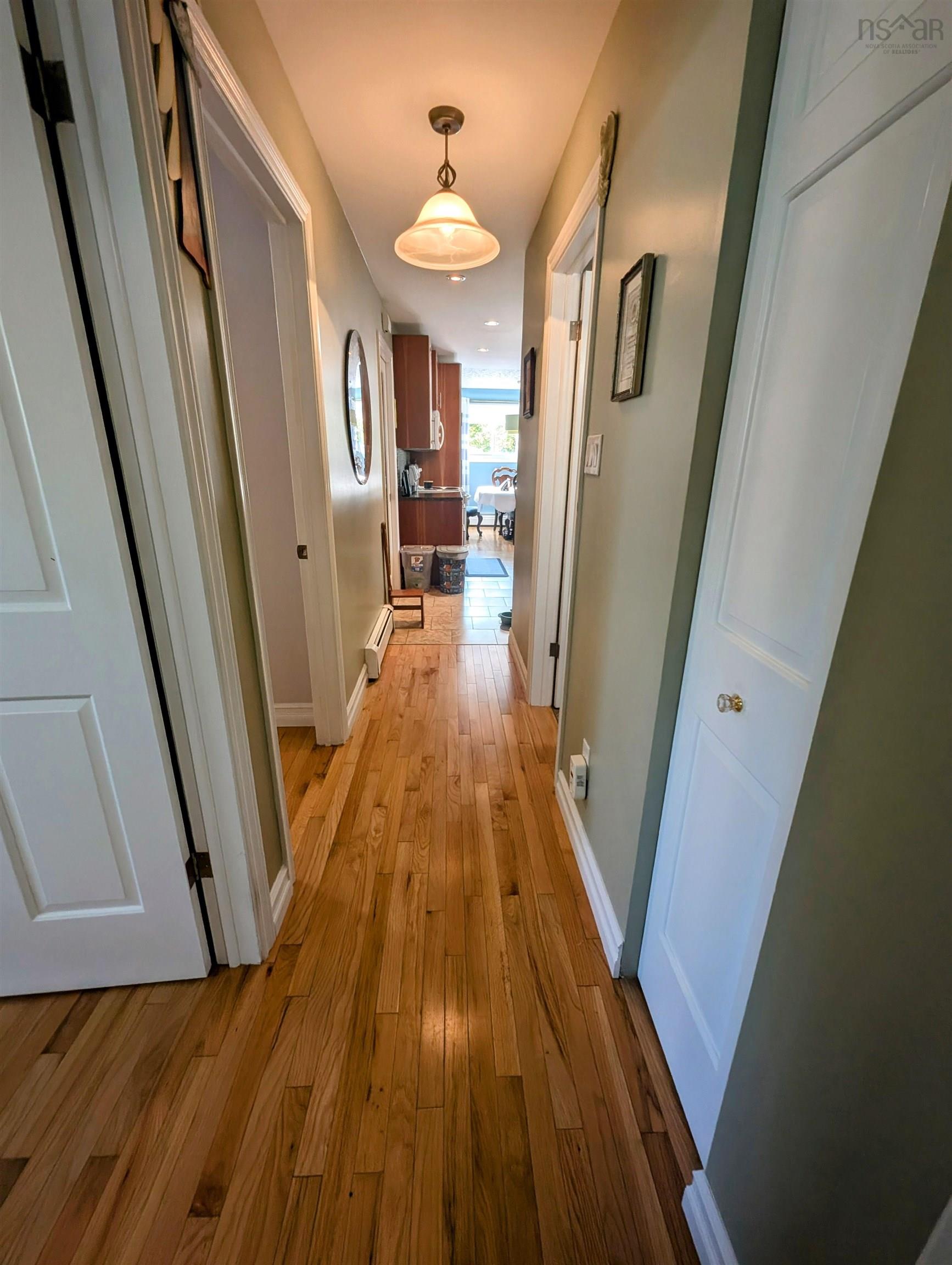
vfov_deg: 106.1
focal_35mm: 13
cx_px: 476
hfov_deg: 90.0
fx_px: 476
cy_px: 632
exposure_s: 1/120
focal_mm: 1.95
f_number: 2.2
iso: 137
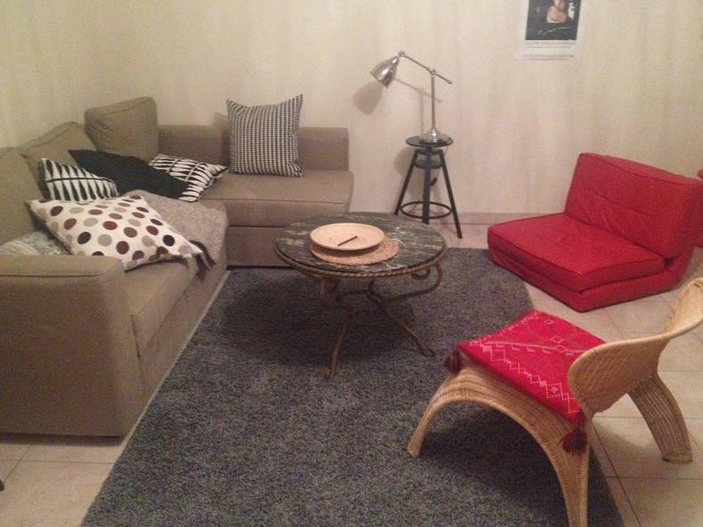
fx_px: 711
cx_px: 352
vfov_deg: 40.7
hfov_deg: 52.6
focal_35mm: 35
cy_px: 264
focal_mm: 4.28
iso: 800
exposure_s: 1/15
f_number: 2.4
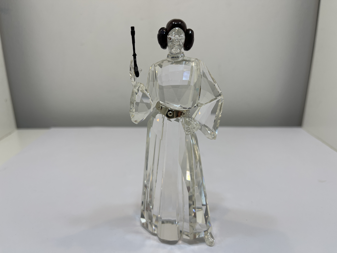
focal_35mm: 25
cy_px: 126
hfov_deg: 69.4
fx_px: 243
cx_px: 168
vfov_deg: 54.9
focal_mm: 5.1
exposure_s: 1/418
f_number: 1.6
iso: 32
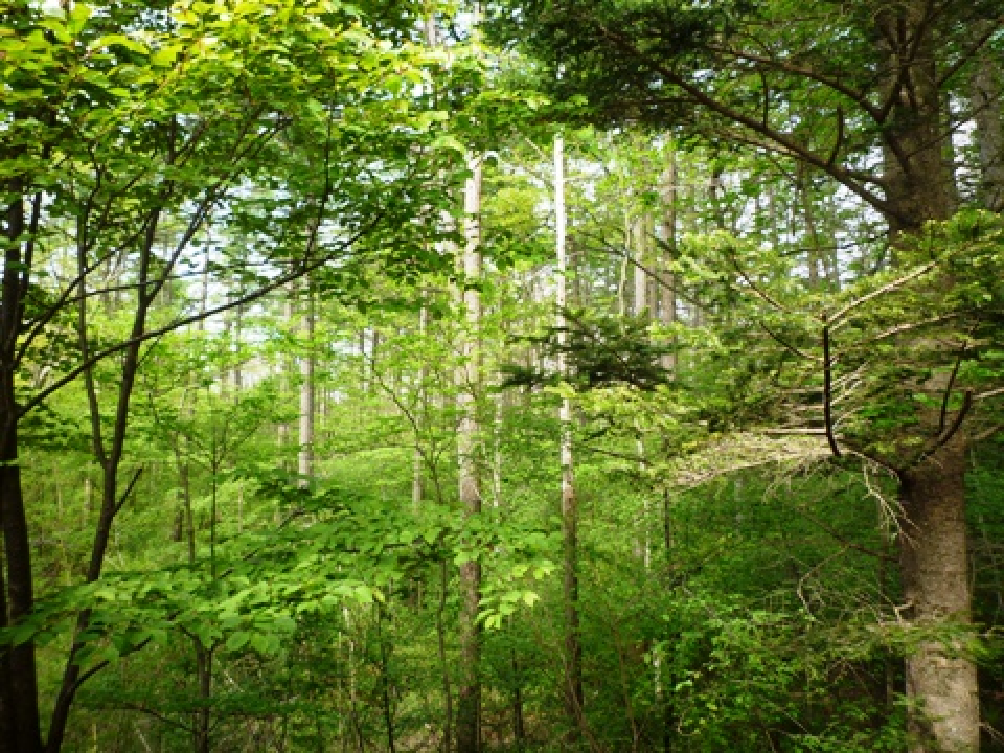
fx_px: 725
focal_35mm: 25
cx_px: 502
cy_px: 376
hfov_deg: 69.4
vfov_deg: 54.9
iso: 80
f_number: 2.8
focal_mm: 4.4
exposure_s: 1/160
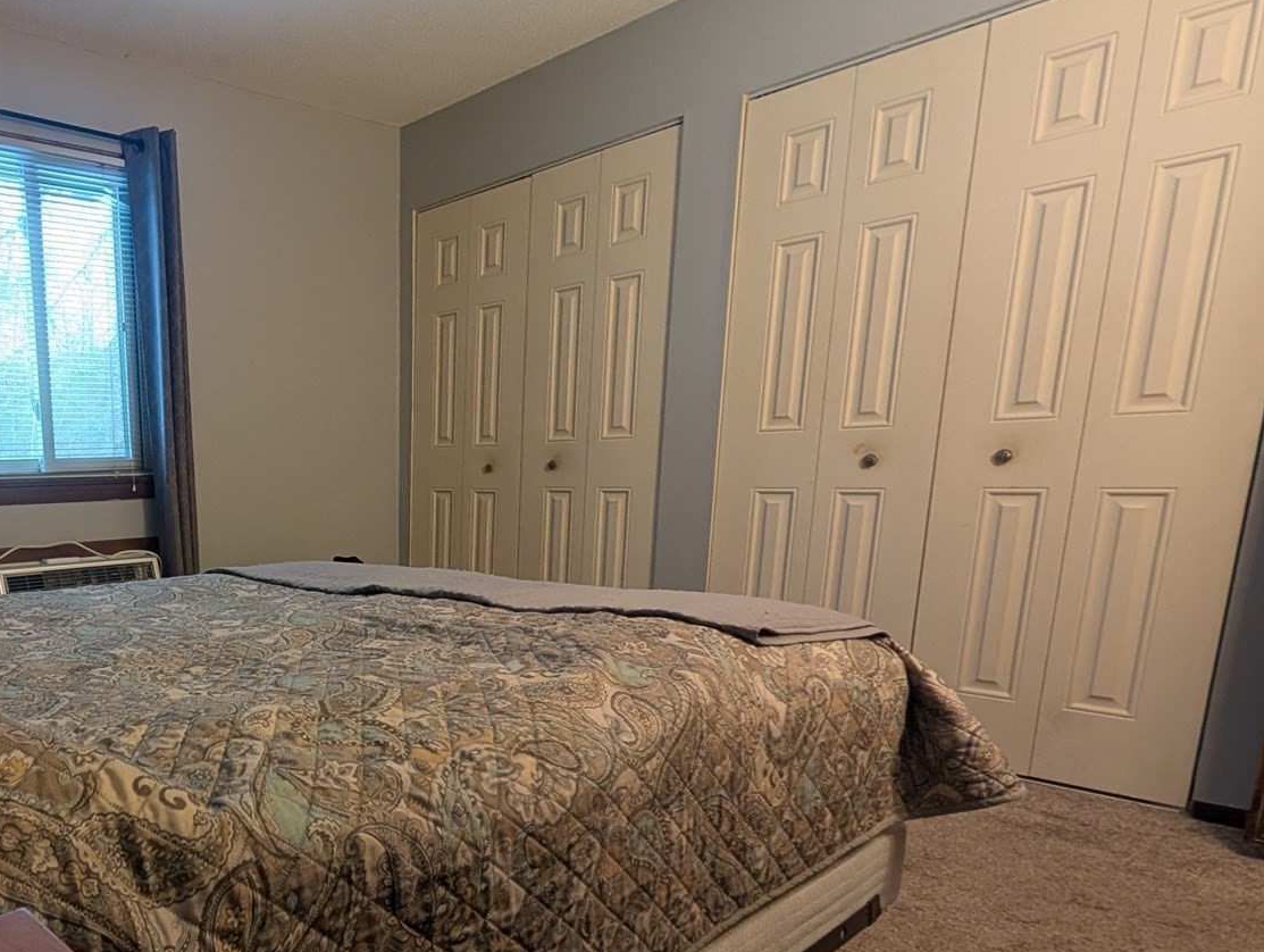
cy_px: 649
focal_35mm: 22
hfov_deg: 67.9
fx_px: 804
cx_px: 225
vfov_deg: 59.5
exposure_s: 1/40
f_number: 1.7
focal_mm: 2.02
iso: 160
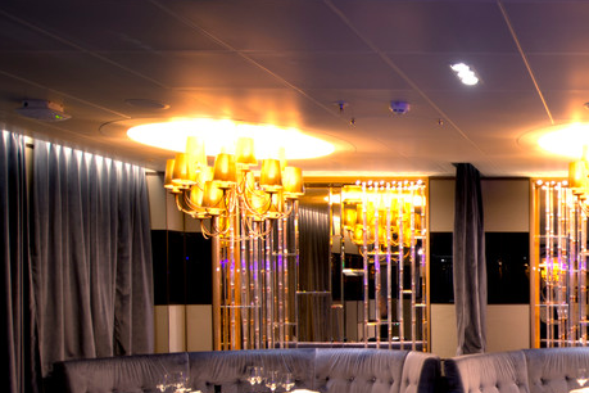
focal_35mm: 47
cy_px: 315
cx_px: 664
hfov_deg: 35.2
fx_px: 769
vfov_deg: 28.1
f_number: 2.8
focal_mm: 18
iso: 100
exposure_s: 1/1.67
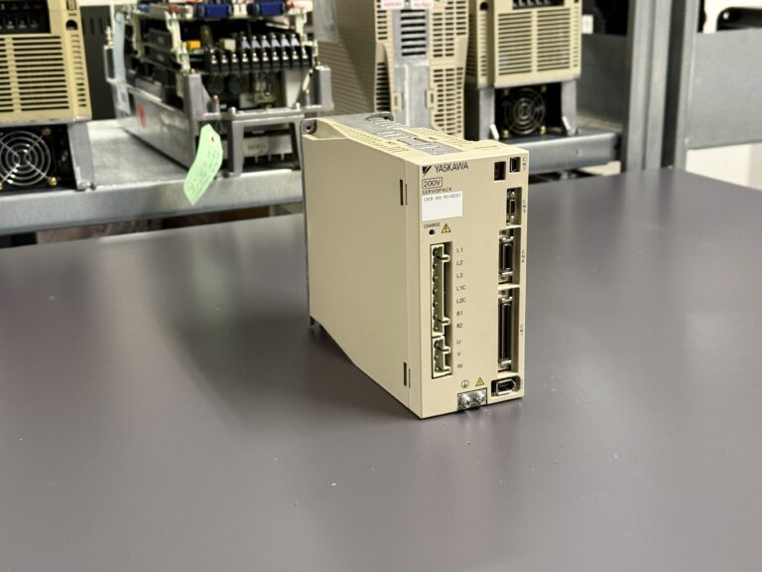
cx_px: 381
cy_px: 286
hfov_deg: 39.7
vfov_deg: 30.3
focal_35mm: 48
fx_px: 1057
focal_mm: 6.76
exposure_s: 1/33
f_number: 1.78
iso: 250
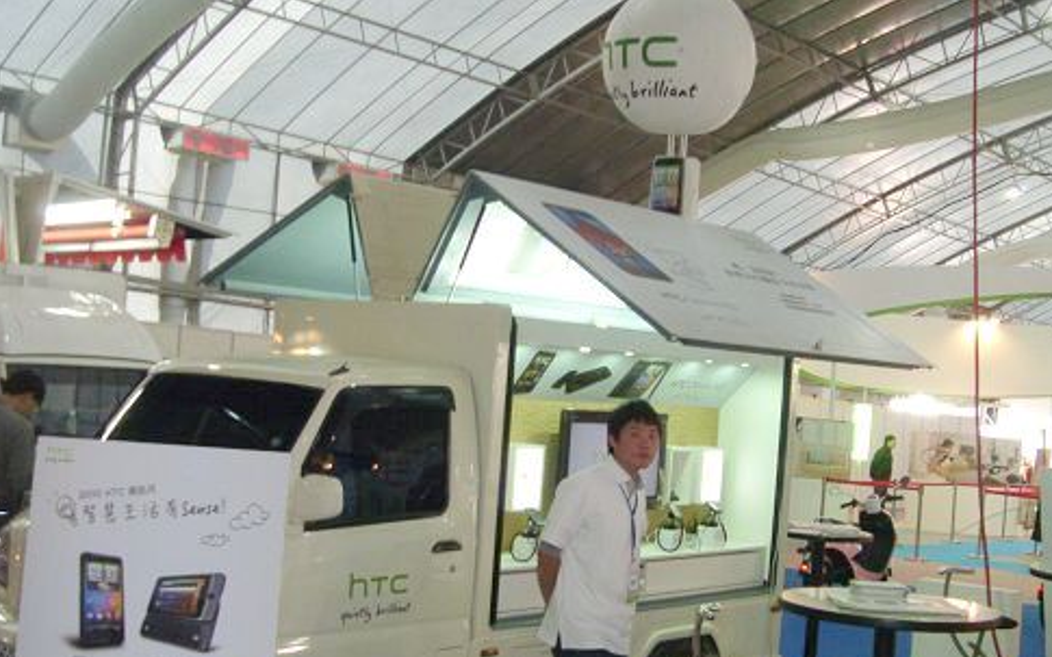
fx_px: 1147
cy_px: 407
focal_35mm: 40
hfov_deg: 49.3
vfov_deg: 31.9
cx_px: 560
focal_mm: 6.3
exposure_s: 1/30
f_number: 3.5
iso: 300
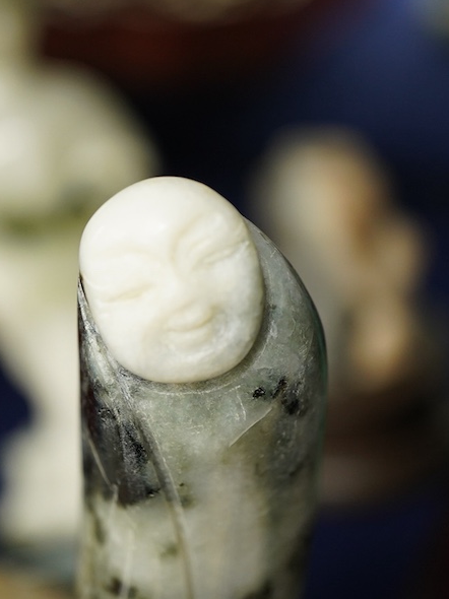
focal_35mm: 66
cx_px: 177
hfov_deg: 22.2
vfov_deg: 29.4
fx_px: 1142
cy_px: 295
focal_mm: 30
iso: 1250
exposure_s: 1/125
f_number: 3.5
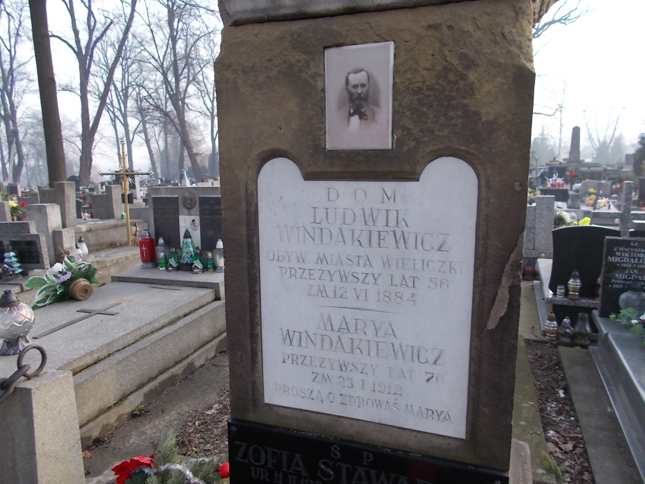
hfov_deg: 67.3
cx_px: 322
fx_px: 484
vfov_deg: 53.1
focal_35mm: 26
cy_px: 242
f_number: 3.2
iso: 80
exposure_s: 1/160
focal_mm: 4.6
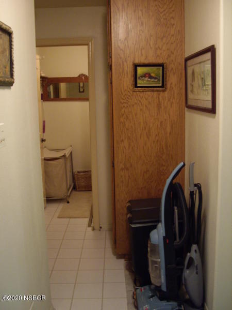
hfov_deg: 37.7
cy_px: 155
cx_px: 116
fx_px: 340
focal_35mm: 38
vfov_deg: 49.0
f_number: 2.8
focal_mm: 7.9
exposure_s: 1/15
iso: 400
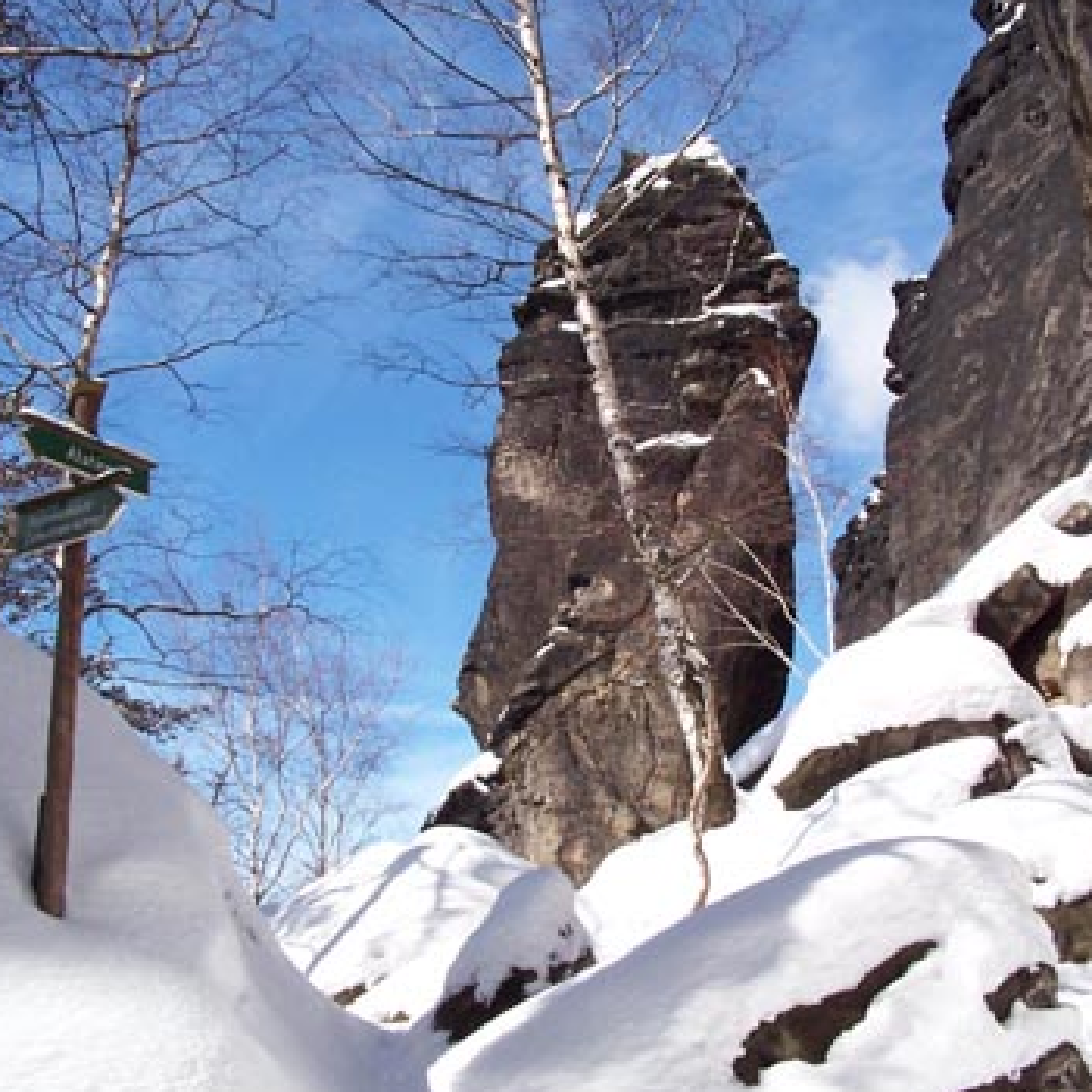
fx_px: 1642
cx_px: 608
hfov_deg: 36.7
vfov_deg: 36.8
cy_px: 549
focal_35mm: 46
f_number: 5.6
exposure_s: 1/350
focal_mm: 6.3
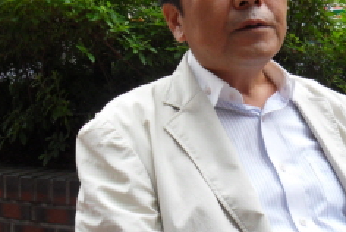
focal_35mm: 37
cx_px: 229
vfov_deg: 35.0
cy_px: 49
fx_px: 356
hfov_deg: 50.9
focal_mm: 4.2
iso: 100
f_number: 3.3
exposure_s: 1/45
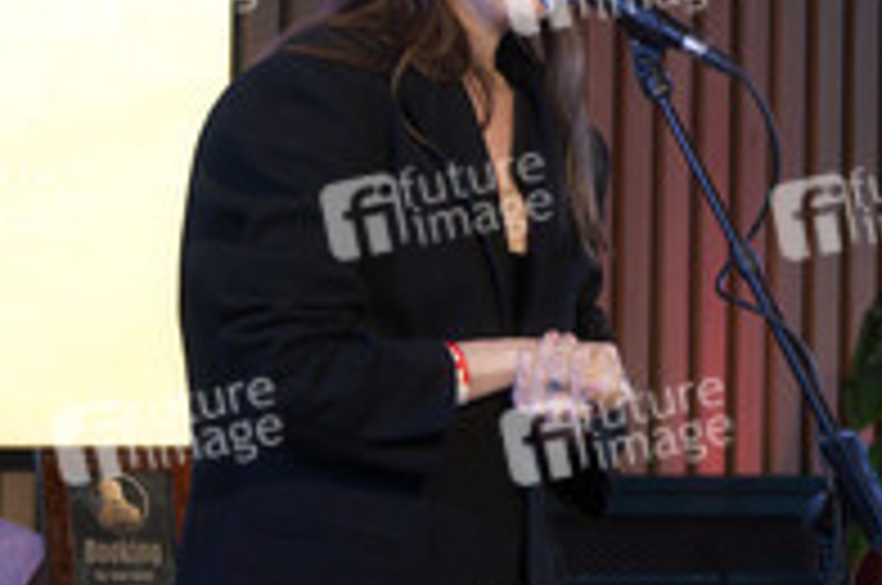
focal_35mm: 196
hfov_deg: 10.4
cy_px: 320
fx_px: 4794
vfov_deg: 7.0
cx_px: 947
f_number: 5
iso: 1600
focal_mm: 85
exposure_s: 1/160
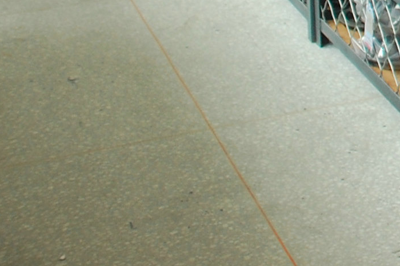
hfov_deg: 14.2
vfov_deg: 9.8
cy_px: -291
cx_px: 702
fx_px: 1432
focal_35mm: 129
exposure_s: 1/50
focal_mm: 20
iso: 400
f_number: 4
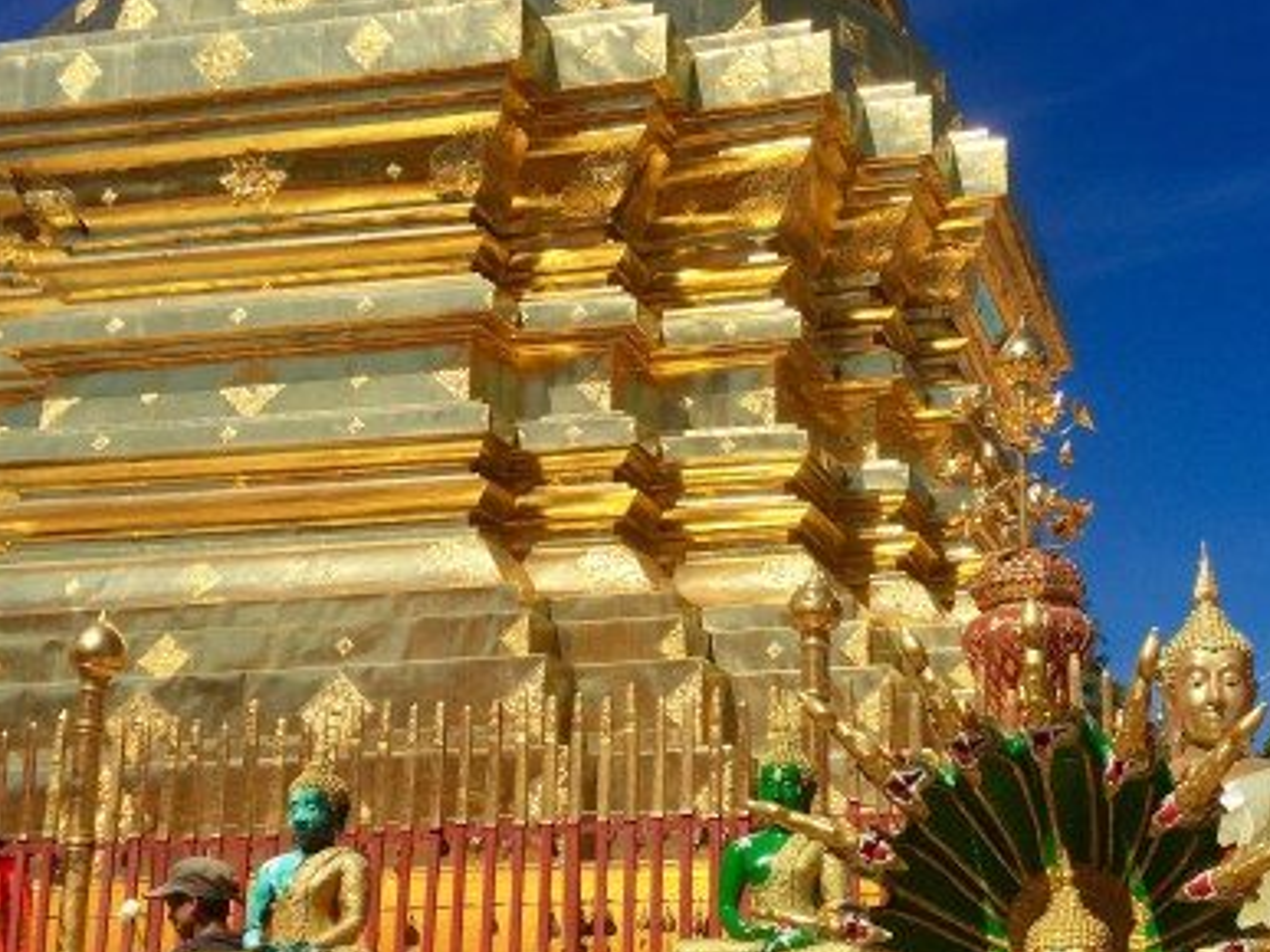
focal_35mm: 48
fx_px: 1760
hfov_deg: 38.9
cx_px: 916
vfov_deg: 30.2
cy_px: 542
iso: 32
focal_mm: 4.15
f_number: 2.2
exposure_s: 1/4950
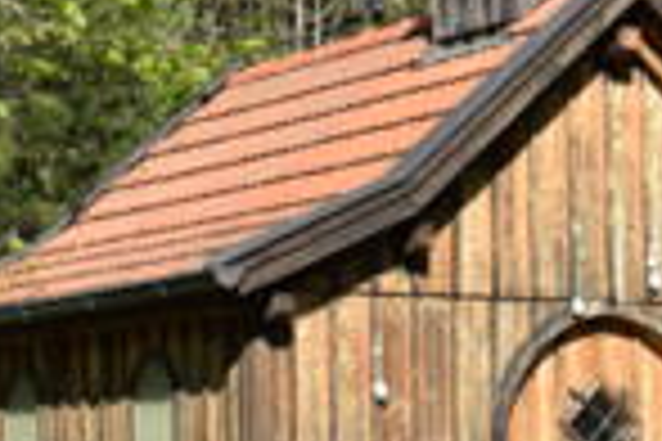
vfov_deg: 9.1
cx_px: 122
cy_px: 207
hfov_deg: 13.5
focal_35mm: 151
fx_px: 2777
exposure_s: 1/640
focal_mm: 30
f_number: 6.3
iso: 200
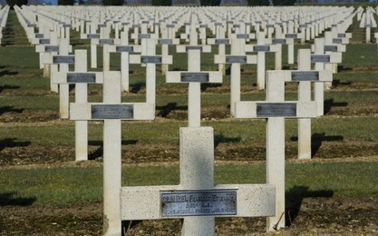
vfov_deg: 11.6
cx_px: 189
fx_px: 1163
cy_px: 119
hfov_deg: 18.5
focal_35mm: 113
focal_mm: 110
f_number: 18
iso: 200
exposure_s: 1/200
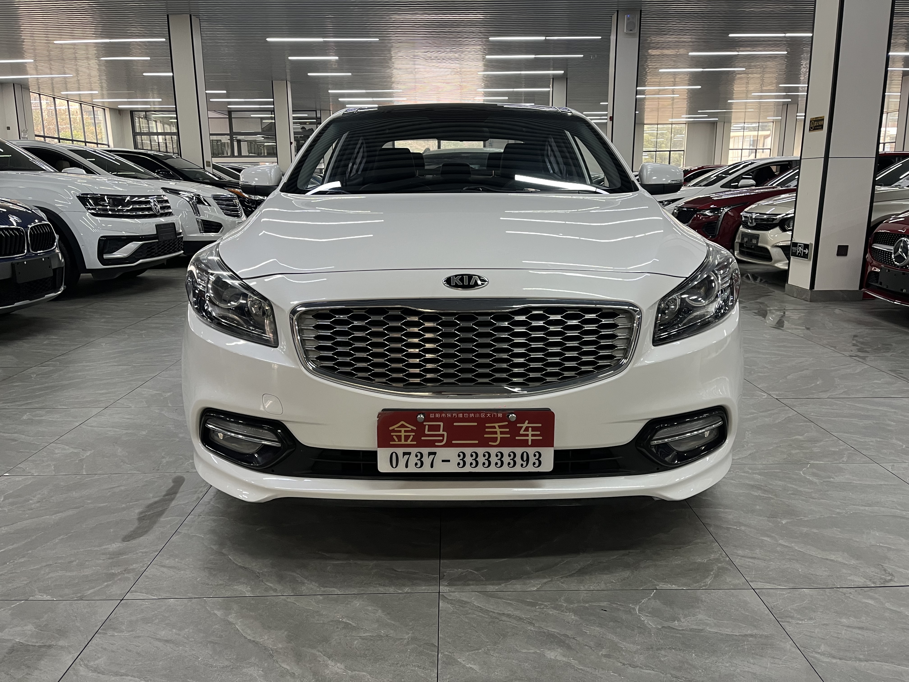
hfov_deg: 67.3
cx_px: 454
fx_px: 683
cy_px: 341
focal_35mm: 26
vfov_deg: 53.1
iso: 125
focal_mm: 5.1
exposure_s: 1/50
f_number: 1.6
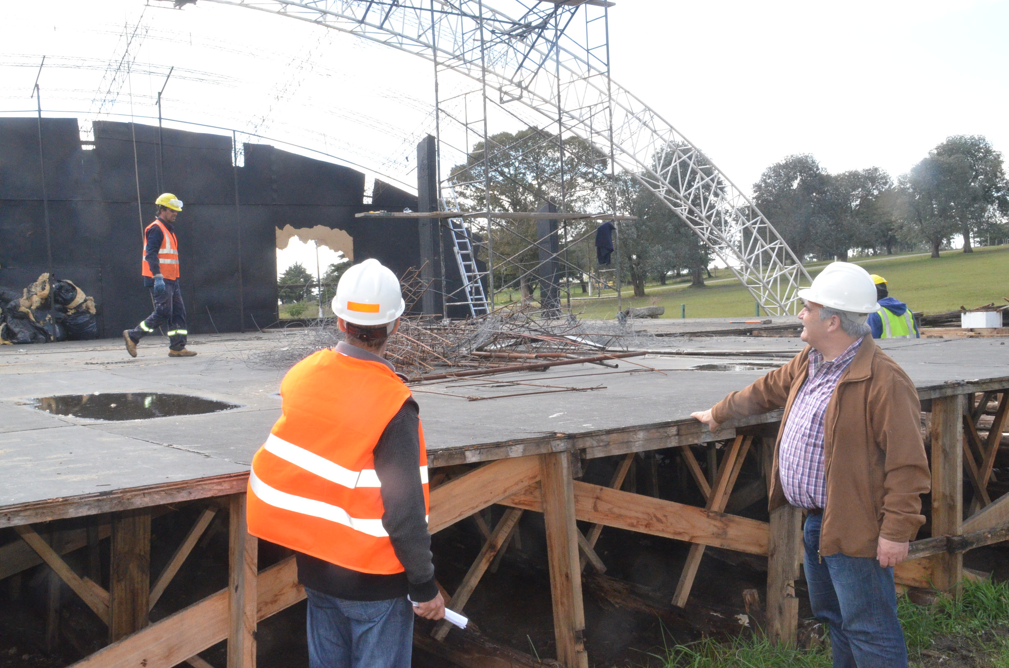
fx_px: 1175
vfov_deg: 31.8
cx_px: 504
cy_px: 334
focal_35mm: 42
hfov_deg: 46.5
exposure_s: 1/250
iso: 3200
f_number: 25
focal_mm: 28
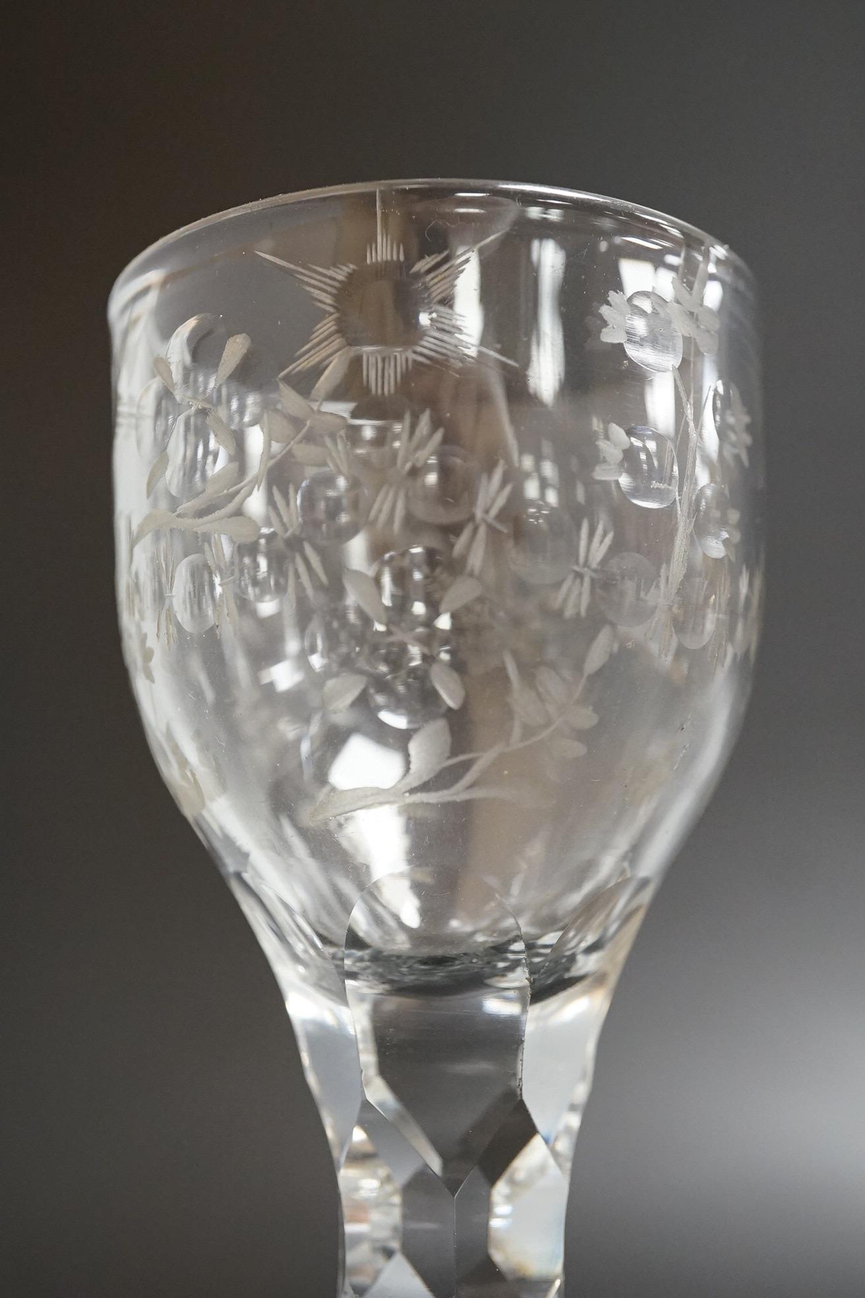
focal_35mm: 45
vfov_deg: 43.6
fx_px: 1622
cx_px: 432
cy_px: 649
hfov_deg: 29.9
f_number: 9
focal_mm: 30
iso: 2500
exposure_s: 1/100
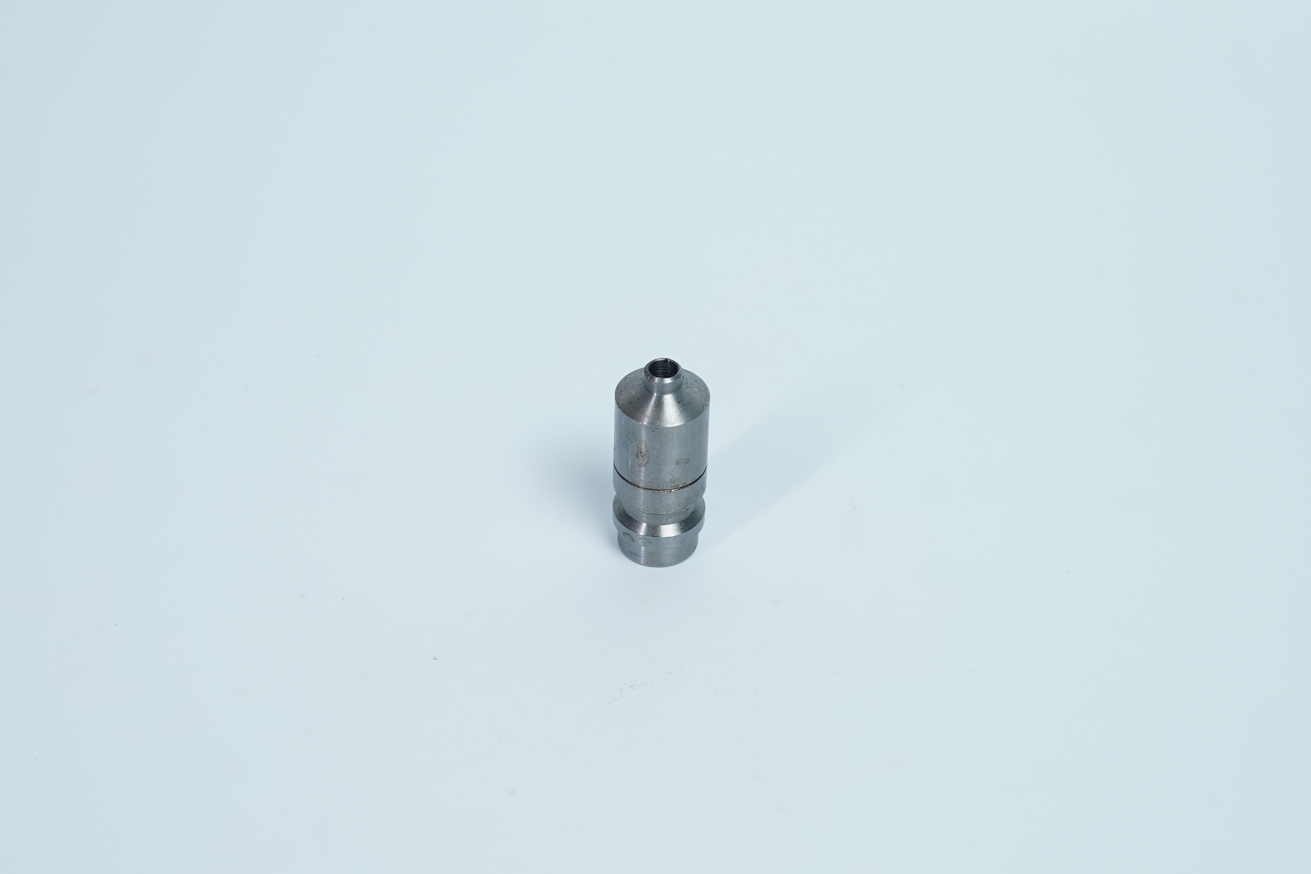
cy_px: 437
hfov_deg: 27.0
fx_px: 2731
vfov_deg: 18.2
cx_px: 656
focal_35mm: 75
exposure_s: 1/160
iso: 320
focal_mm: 50
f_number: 4.5
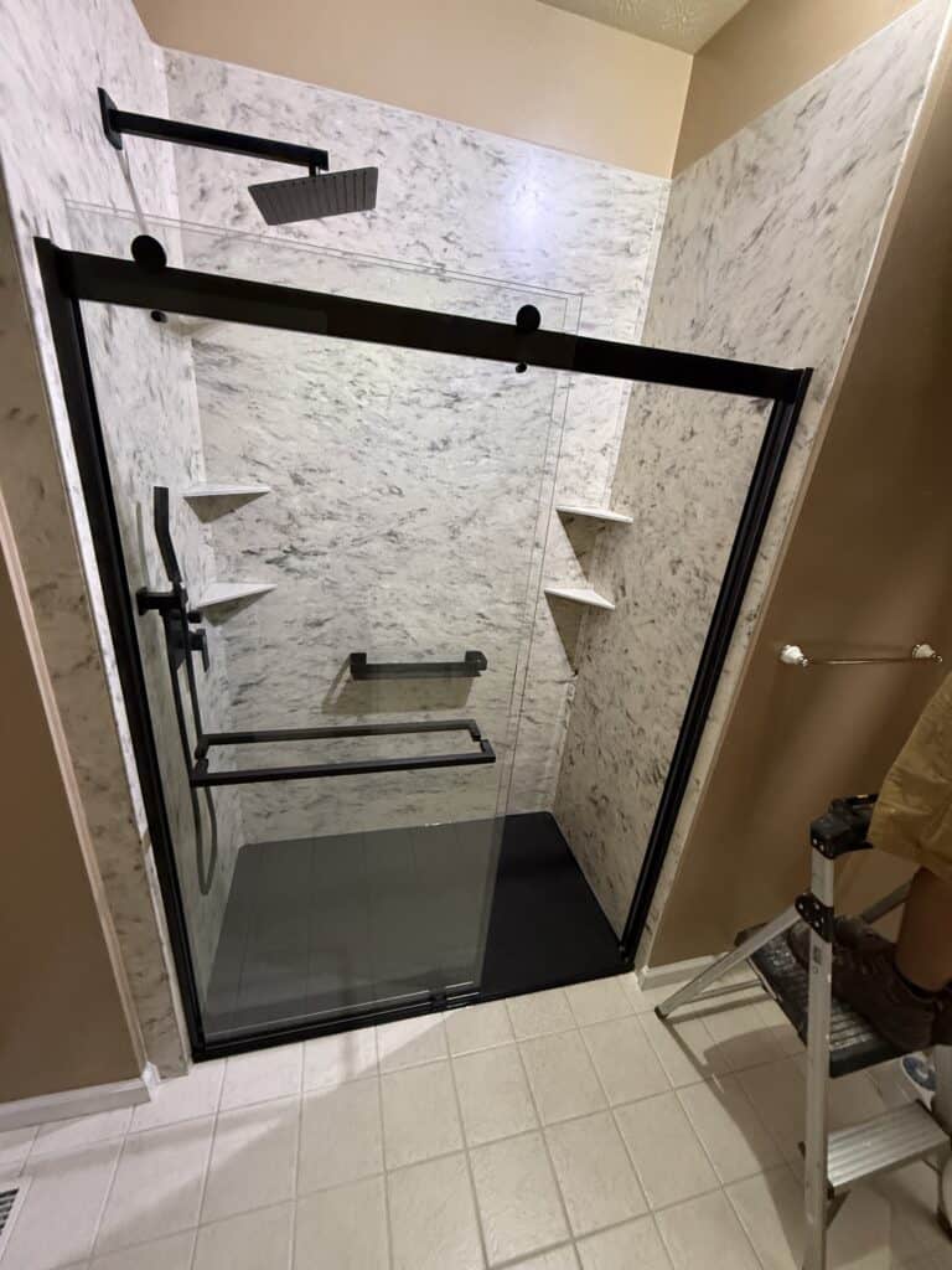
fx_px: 513
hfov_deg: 85.7
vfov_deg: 102.1
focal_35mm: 14
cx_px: 476
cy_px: 635
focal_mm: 2.22
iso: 640
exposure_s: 1/60
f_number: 2.2
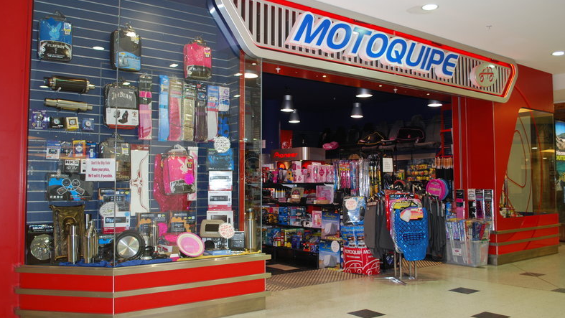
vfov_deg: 36.7
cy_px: 156
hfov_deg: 61.0
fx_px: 479
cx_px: 284
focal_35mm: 32
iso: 280
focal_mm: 20
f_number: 3.8
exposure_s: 1/60
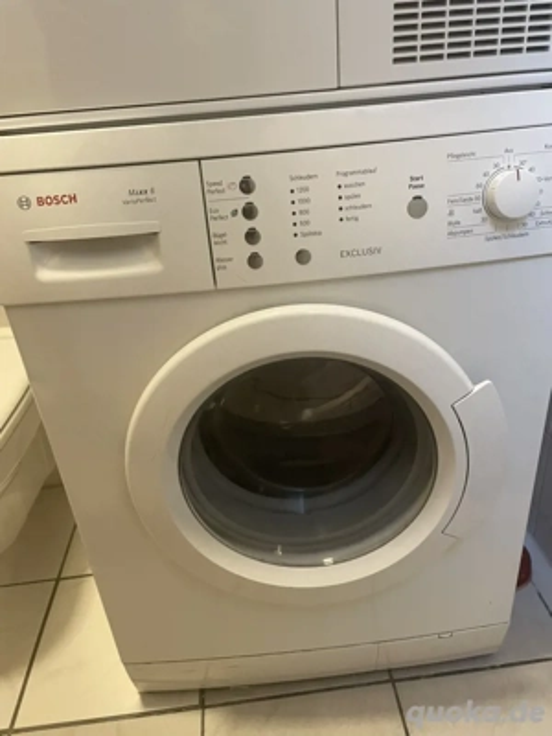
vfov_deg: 67.3
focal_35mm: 26
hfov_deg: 53.1
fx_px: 553
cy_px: 368
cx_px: 276
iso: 160
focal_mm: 4.2
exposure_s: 1/50
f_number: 1.6
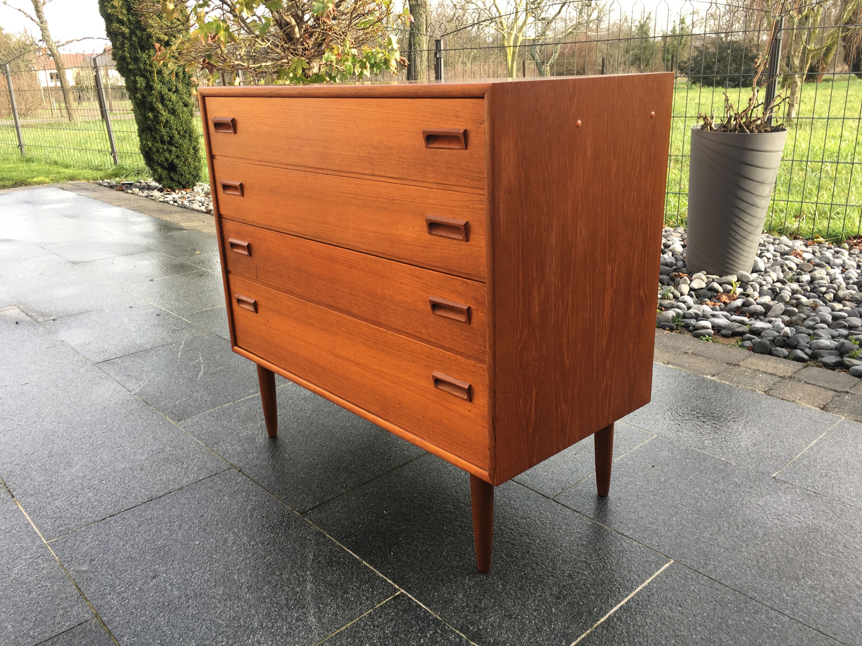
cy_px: 323
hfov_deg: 61.7
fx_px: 722
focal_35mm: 29
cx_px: 431
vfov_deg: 48.2
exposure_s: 1/110
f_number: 2.2
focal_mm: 4.15
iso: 25
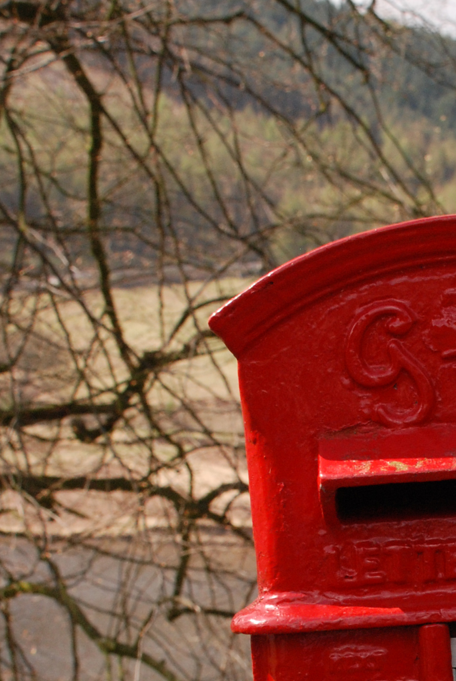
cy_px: 665
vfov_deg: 16.7
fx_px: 2273
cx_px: 586
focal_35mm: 120
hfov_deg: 11.2
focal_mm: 28
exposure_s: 1/320
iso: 400
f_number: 9
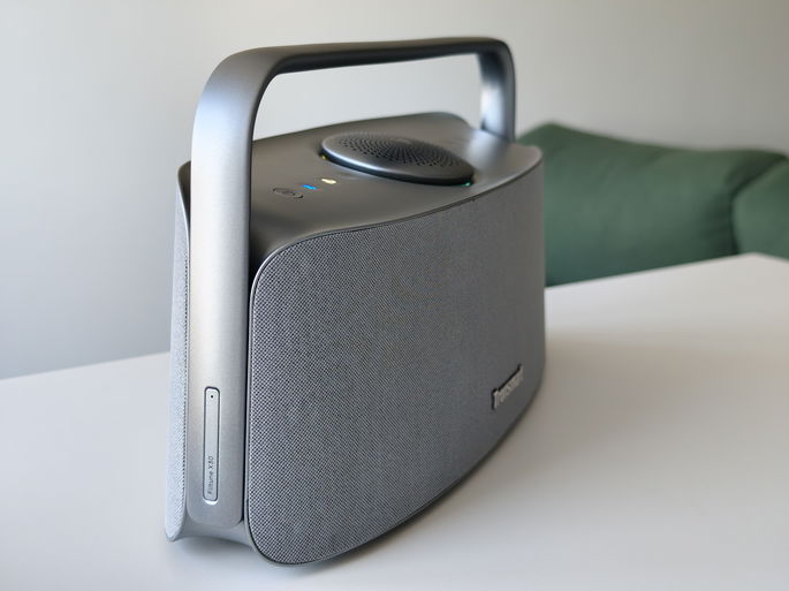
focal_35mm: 46
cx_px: 394
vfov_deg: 31.5
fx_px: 1048
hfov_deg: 41.3
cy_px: 296
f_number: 1.63
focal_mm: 8.72
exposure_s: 1/100
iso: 80
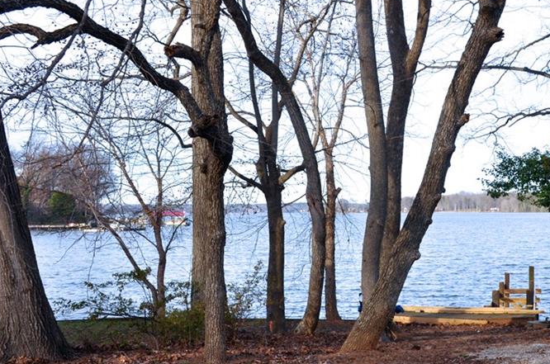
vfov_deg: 22.4
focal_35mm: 60
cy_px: 255
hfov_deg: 32.8
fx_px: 915
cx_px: 410
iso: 200
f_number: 10
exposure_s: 1/100
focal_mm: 26
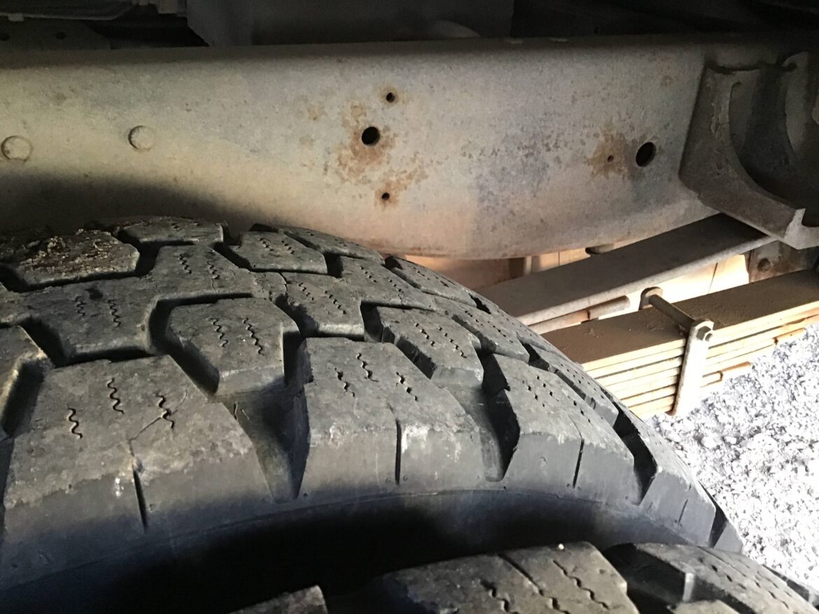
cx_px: 410
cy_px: 307
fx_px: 734
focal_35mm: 31
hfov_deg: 58.3
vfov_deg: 45.5
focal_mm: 3.3
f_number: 2.4
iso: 200
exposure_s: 1/17
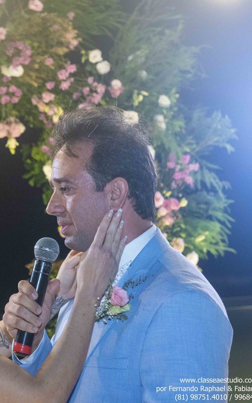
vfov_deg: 19.3
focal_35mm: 108
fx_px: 1186
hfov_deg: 12.0
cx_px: -13
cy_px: 200
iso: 3200
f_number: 5
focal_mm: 70
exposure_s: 1/100
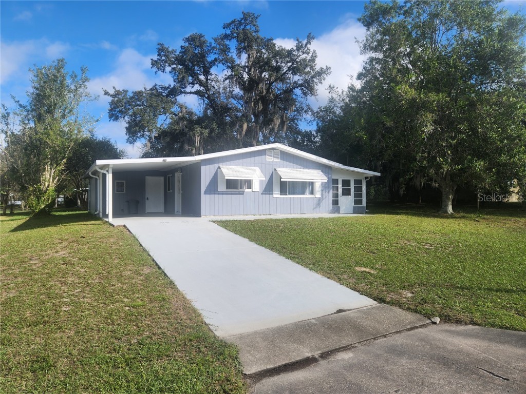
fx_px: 349
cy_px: 197
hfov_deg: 73.9
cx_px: 263
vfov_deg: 58.9
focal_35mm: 23
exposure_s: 1/1228
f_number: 1.8
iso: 20
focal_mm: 5.4
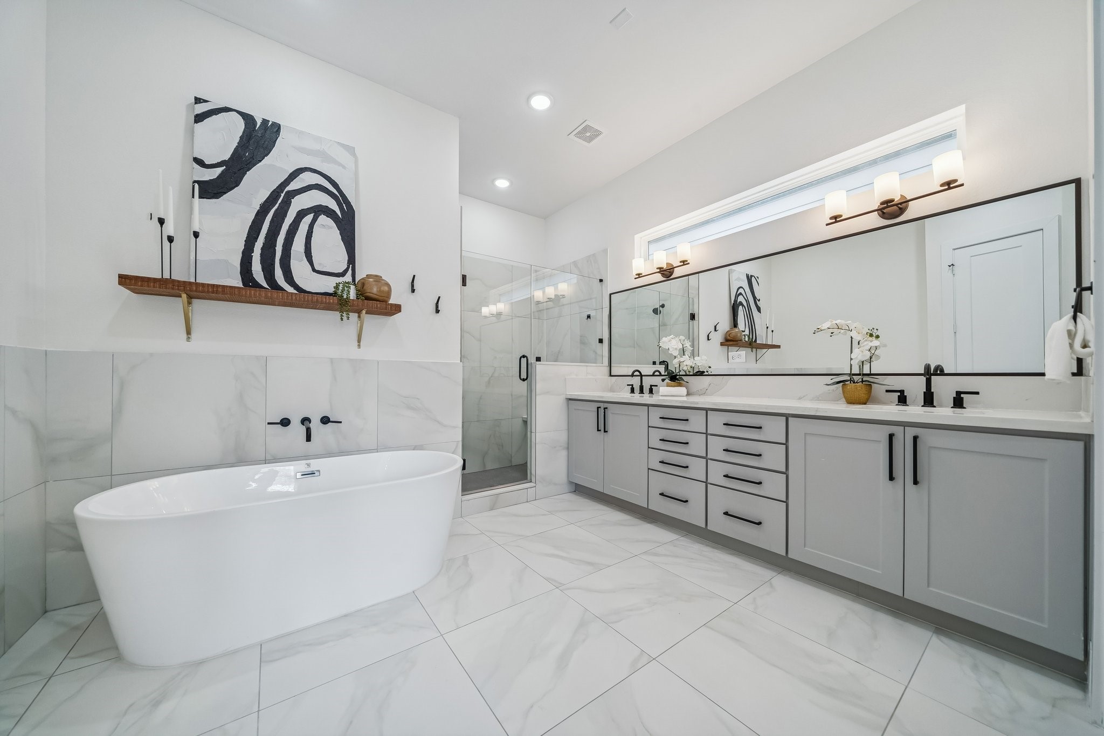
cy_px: 368
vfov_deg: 90.0
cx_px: 552
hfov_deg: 112.6
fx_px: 368
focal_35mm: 12
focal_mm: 12
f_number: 8
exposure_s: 1/60
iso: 640
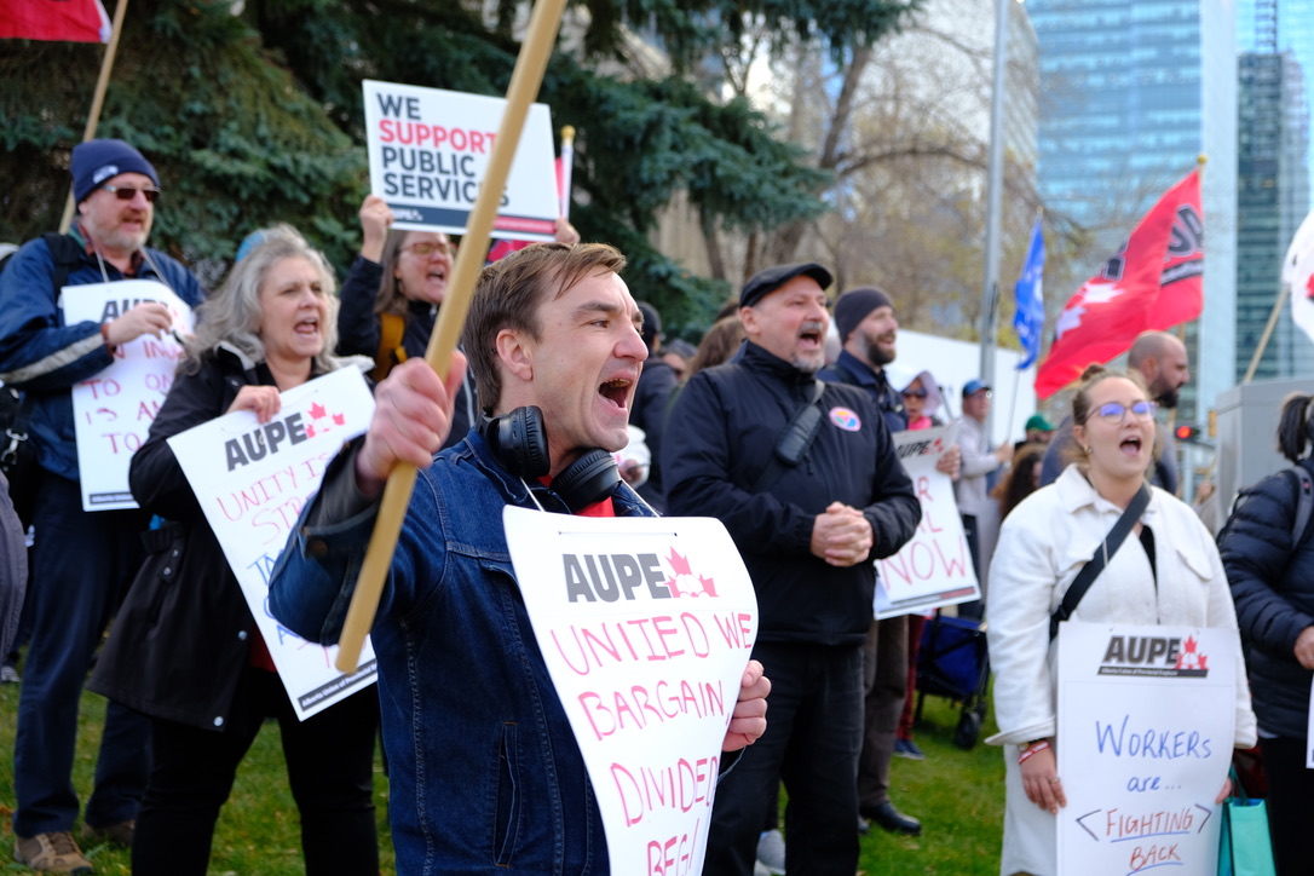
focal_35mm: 64
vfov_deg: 21.2
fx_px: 2336
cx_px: 657
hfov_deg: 31.4
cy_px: 438
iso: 160
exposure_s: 1/120
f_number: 4
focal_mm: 42.5
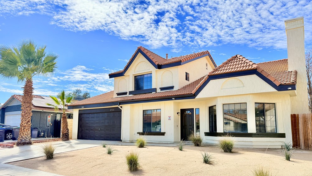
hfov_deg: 69.9
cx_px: 153
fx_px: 223
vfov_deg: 42.8
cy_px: 102
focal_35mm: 27
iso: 100
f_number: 1.78
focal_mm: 6.76
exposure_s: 1/2299
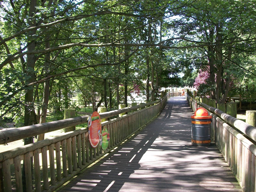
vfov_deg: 44.2
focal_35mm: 32
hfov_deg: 56.8
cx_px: 128
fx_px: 237
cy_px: 96
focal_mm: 5.7
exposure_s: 1/125
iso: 80
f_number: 2.9
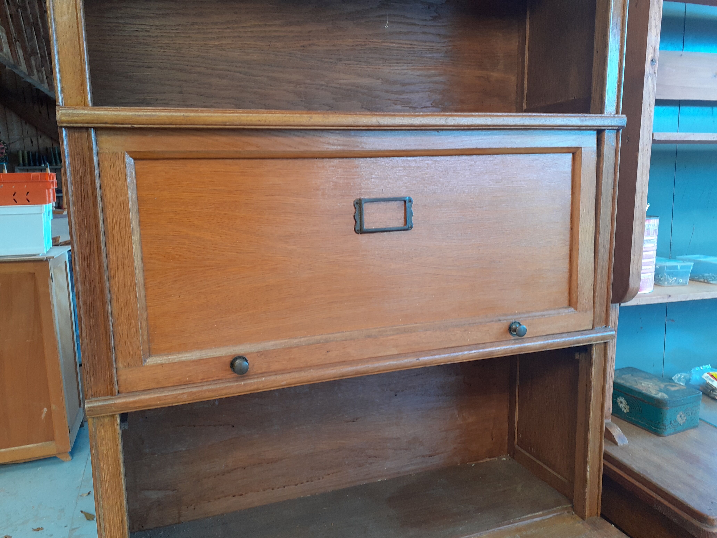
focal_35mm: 27
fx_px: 559
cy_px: 269
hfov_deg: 65.3
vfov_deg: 51.4
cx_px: 358
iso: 40
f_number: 1.9
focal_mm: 3.6
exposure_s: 1/50
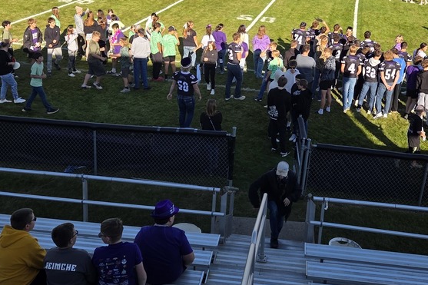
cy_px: 61
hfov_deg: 44.4
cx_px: 246
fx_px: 523
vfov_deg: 29.9
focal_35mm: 44
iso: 80
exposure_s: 1/2890
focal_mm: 5.4
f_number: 1.8
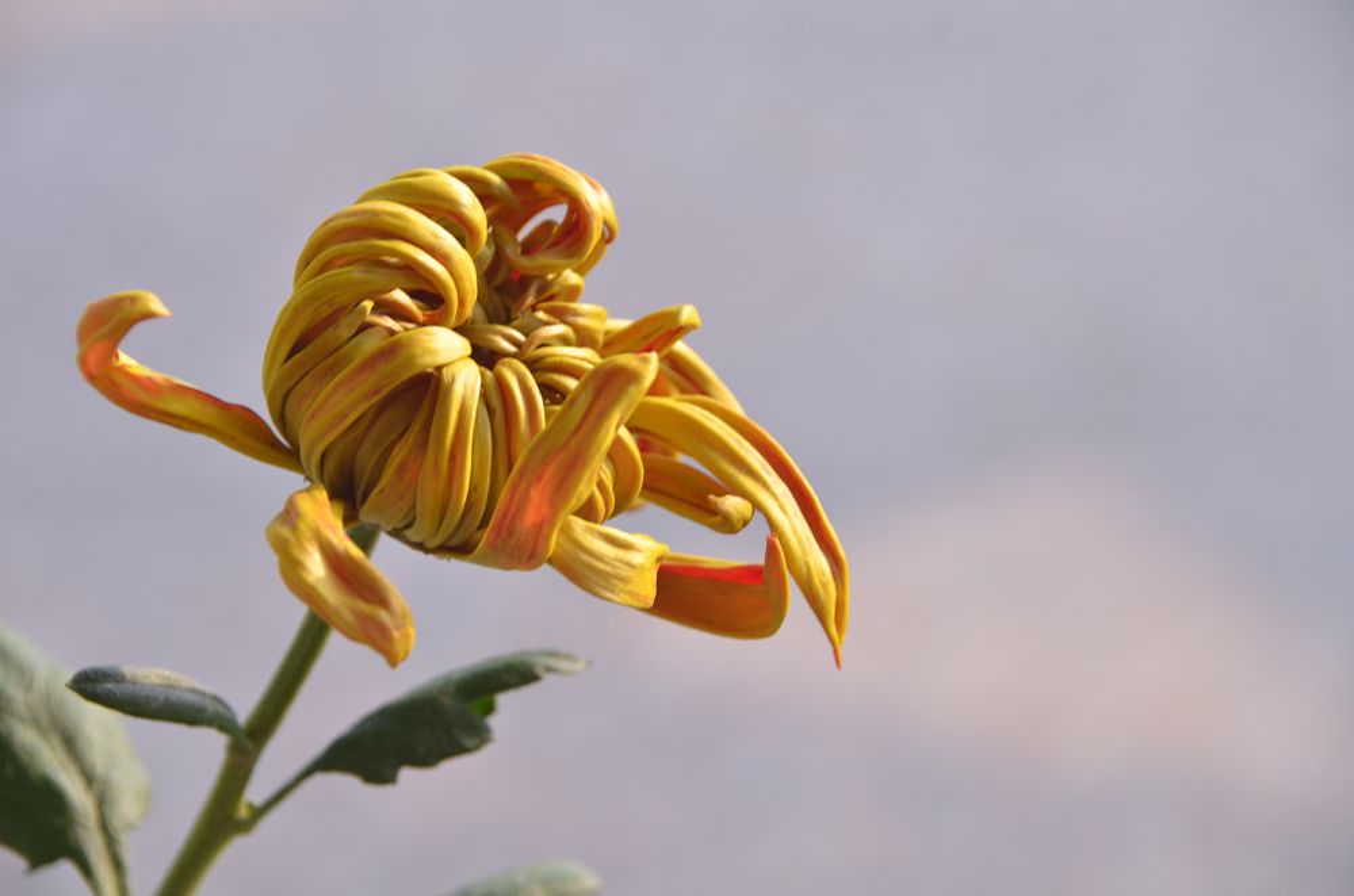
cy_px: 448
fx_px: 11258
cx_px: 677
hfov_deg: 6.9
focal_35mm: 300
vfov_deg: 4.6
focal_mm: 200
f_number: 8
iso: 400
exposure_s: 1/160
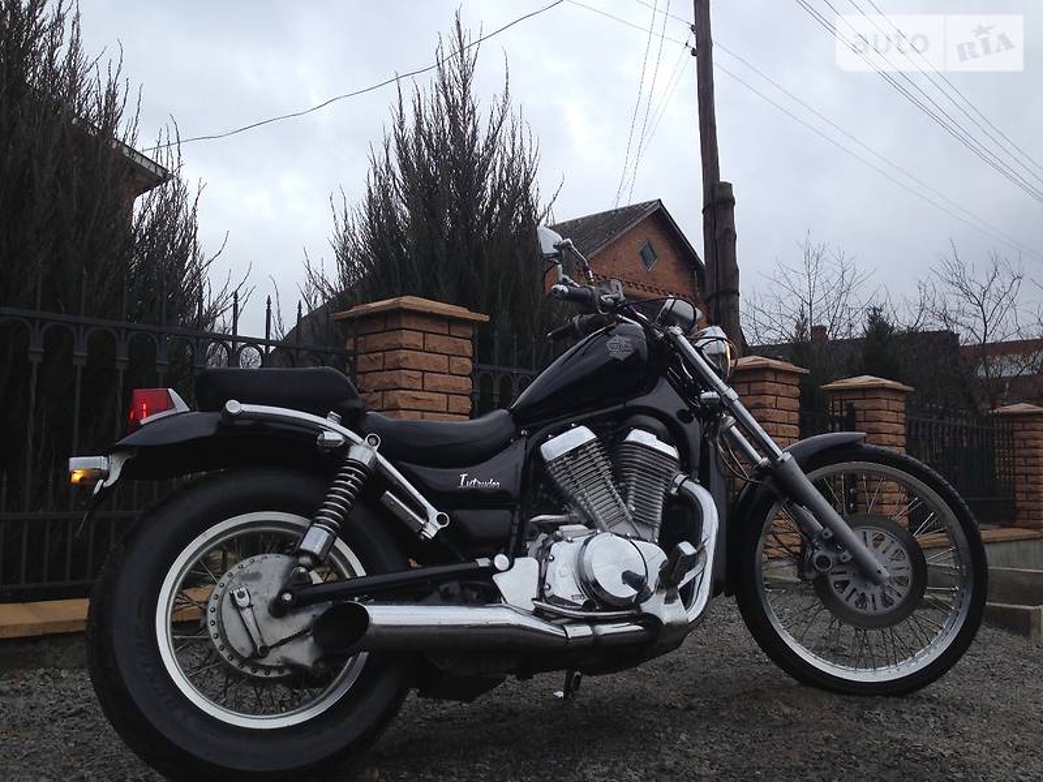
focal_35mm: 33
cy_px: 391
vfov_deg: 42.9
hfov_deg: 55.4
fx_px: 994
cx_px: 522
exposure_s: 1/181
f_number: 2.4
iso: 50
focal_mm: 4.1
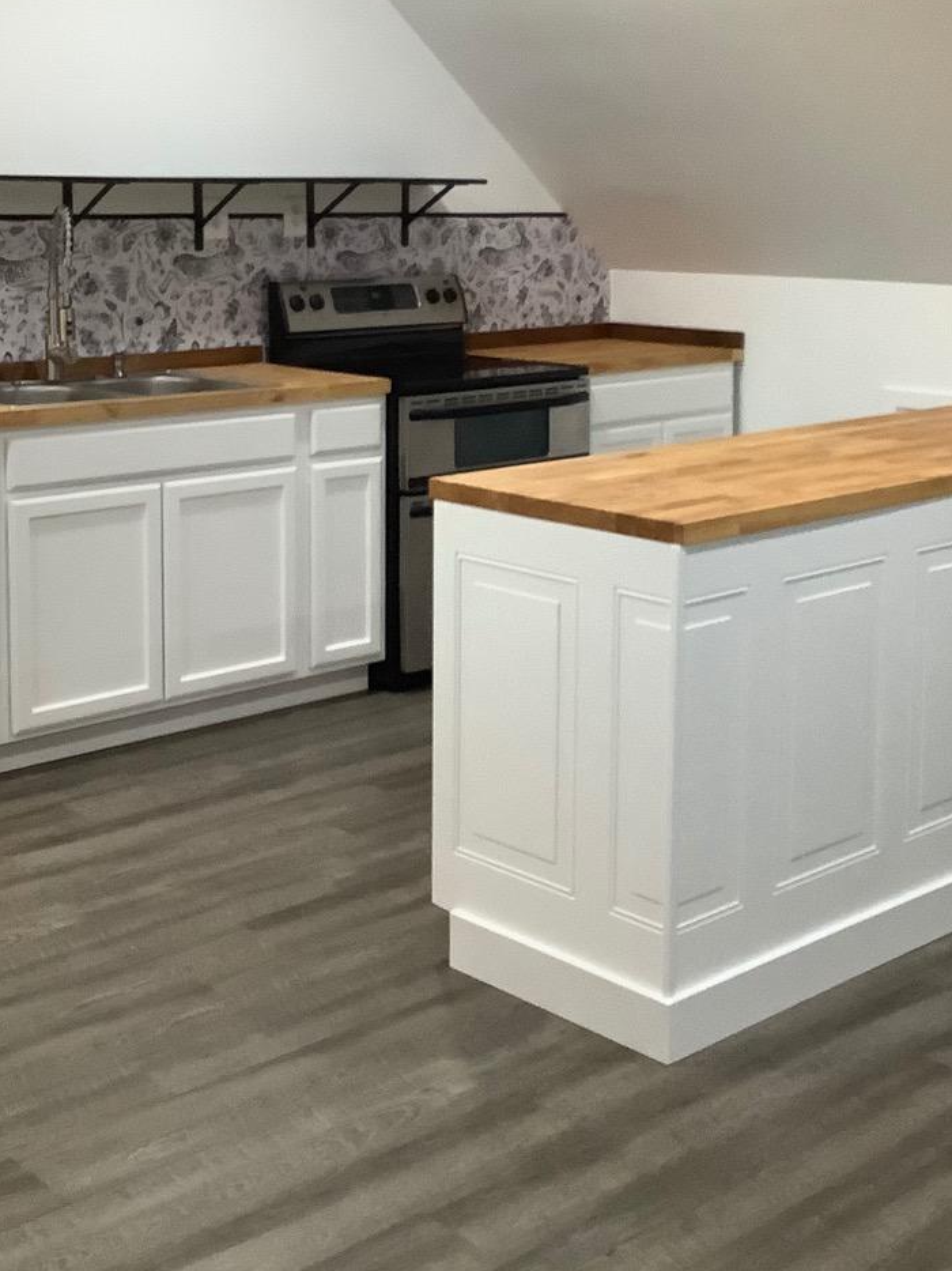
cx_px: 563
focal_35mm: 51
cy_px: 400
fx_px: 1871
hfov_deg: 28.5
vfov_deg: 37.0
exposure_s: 1/60
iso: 200
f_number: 2.4
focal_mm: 3.3
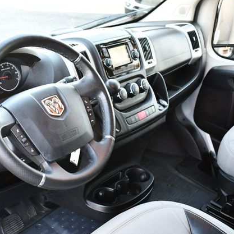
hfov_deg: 35.5
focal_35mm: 47
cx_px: 68
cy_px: 115
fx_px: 359
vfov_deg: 36.1
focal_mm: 18
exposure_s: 1/125
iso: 900
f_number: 3.5
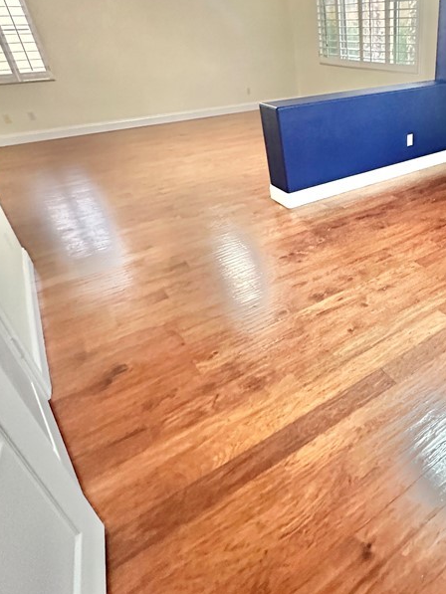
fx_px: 412
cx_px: 371
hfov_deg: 52.3
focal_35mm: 24
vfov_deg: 71.2
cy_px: 257
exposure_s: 1/60
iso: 800
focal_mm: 2.22
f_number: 2.2
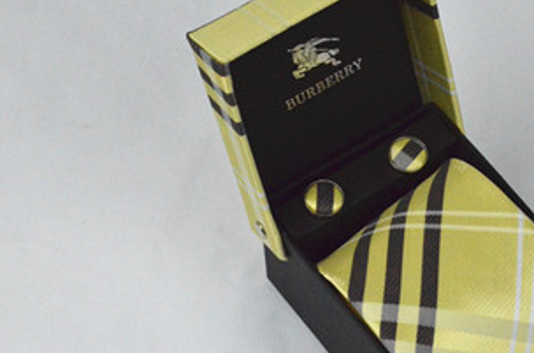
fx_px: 2042
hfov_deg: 14.8
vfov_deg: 9.9
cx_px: 404
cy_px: 221
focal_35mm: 138
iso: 6400
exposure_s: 1/800
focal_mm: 56
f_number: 14
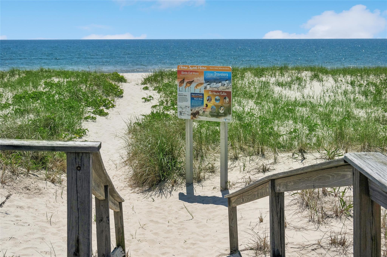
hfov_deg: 30.5
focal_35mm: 66
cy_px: 128
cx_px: 194
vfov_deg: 20.6
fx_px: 709
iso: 400
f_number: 8
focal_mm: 44
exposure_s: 1/6400
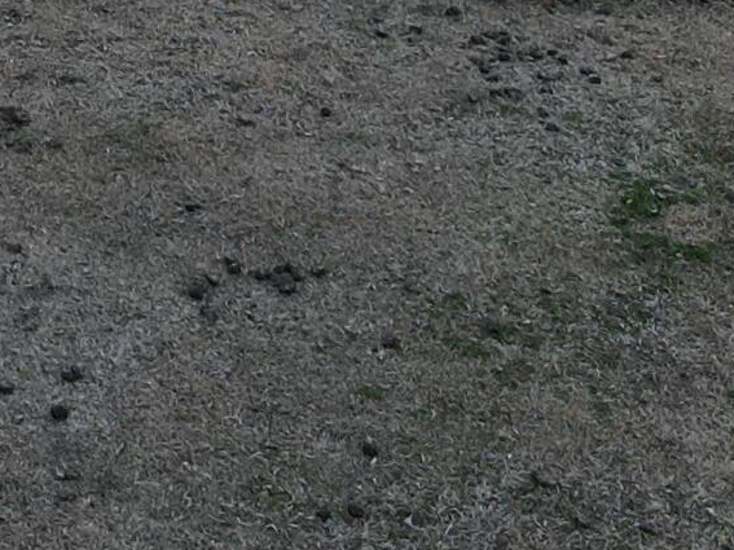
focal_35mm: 127
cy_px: -826
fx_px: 2692
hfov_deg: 14.5
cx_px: -355
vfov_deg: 10.0
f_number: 2.8
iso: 100
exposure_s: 1/40
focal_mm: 4.5
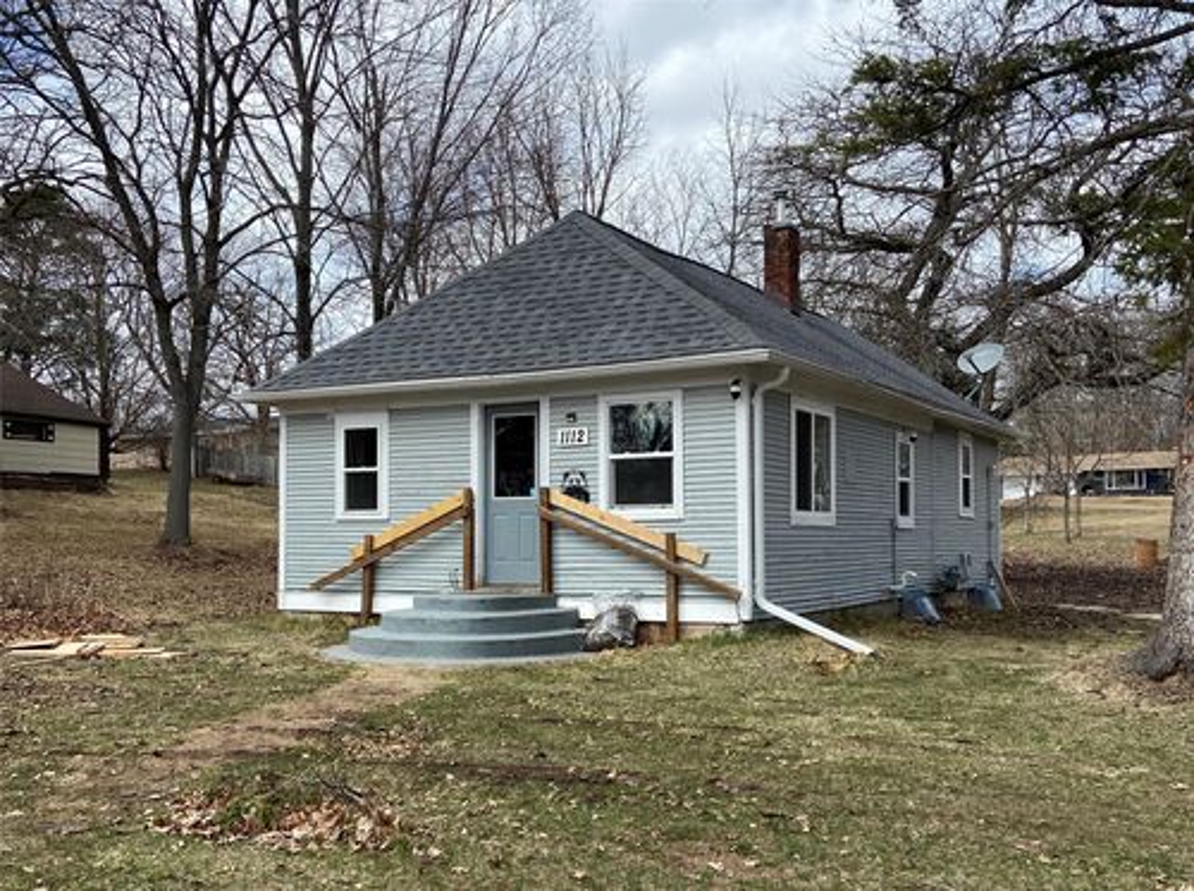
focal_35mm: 26
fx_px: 895
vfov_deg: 52.9
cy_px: 446
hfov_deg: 67.4
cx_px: 597
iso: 32
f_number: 1.8
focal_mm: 4.25
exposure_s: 1/2513
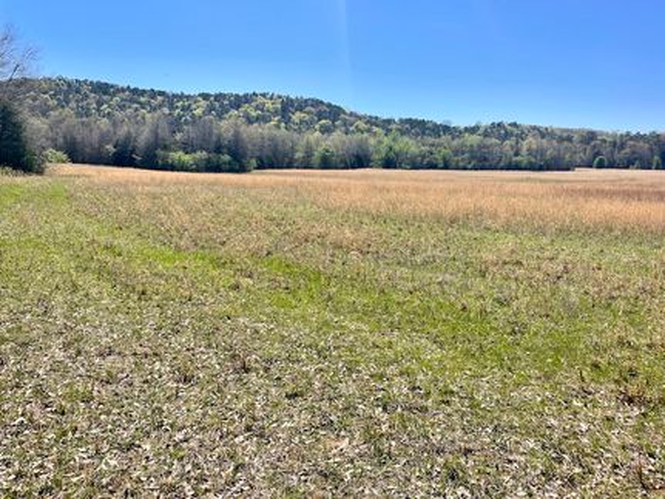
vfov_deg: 53.0
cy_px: 250
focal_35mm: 26
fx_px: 499
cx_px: 332
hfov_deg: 67.3
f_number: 1.6
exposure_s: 1/3731
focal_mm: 4.2
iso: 32
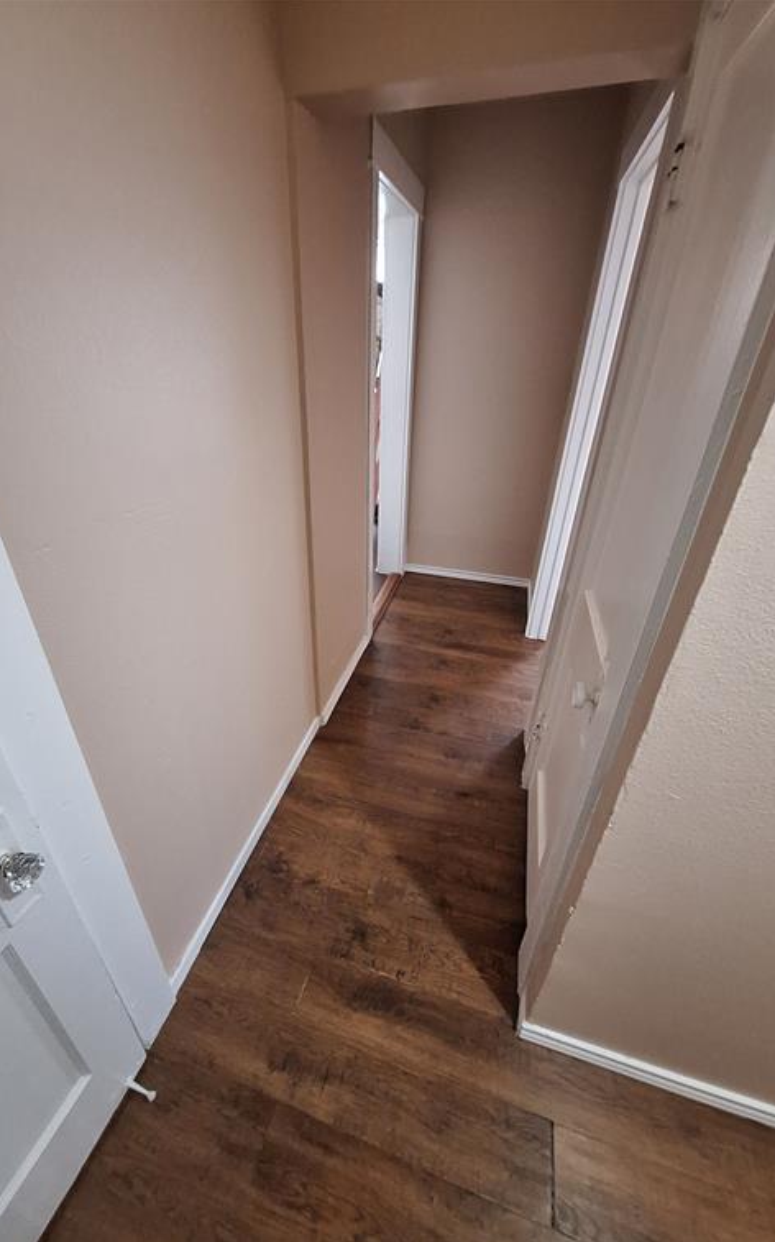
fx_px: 473
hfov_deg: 78.4
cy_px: 629
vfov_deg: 105.3
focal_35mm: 14
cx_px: 355
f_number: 2.2
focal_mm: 1.74
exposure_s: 1/20
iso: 400
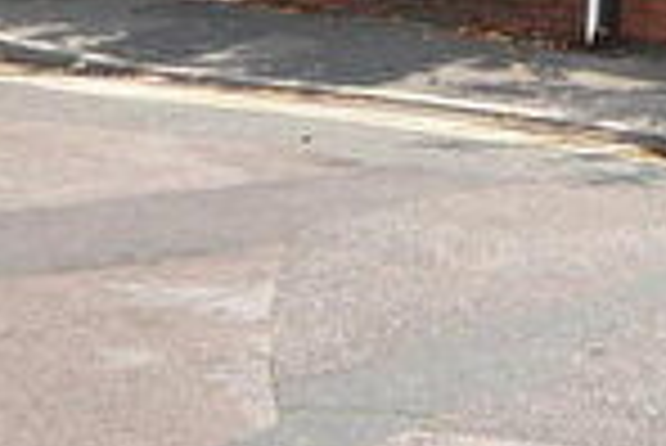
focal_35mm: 99
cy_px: -342
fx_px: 1833
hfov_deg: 18.3
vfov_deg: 12.7
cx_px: 990
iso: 100
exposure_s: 1/160
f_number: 6.3
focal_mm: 14
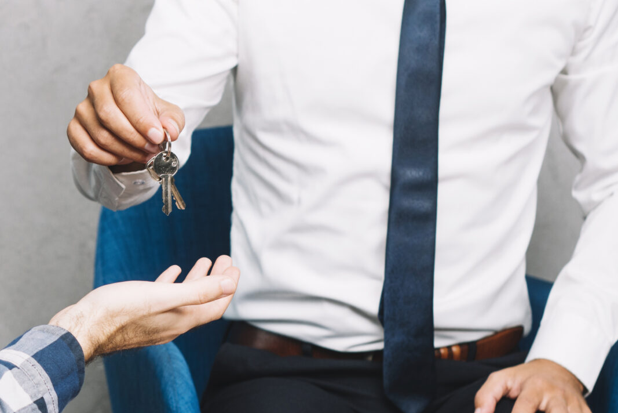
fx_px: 2060
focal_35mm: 120
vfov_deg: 11.4
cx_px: 32
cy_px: 286
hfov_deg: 16.8
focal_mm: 50
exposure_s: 1/125
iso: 250
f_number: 4
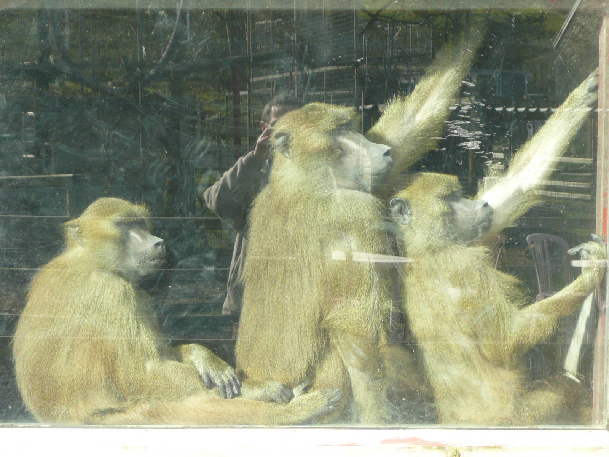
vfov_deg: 19.6
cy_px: 228
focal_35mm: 75
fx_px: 1319
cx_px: 304
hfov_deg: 26.0
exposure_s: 1/80
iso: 100
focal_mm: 8.2
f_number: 4.2
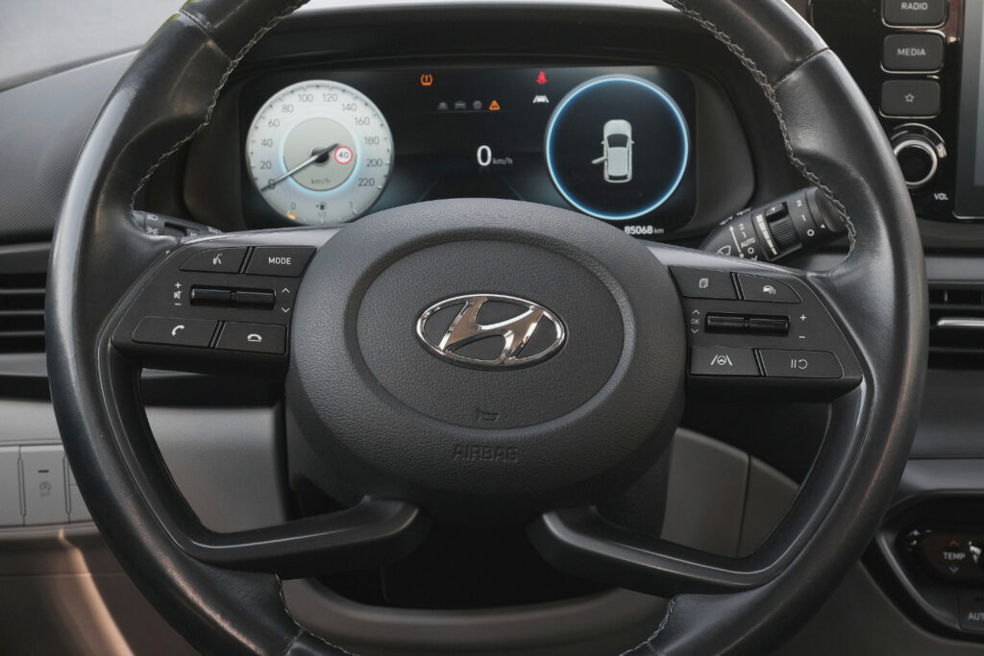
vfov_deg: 20.3
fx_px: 1831
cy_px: 328
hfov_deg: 30.1
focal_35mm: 67
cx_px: 492
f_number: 9
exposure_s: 1/125
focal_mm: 44.5
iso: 2000
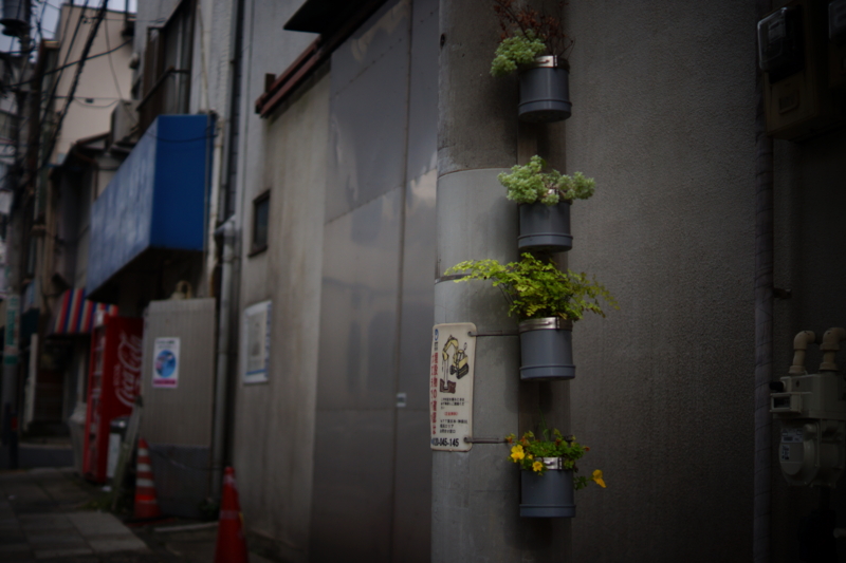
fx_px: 1233
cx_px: 423
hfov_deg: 37.9
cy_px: 282
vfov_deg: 25.7
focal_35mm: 52
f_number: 1.8
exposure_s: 1/2500
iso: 100
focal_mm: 35
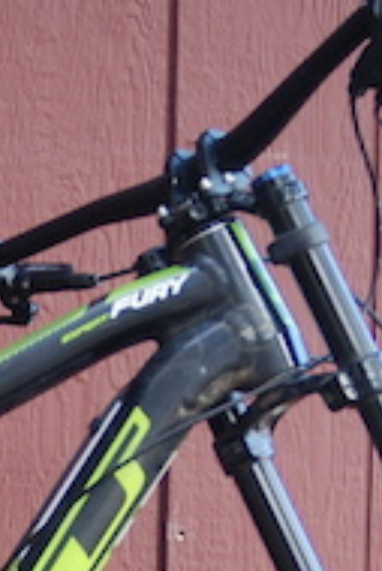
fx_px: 2812
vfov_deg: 11.5
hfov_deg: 7.7
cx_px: -111
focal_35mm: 177
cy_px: 607
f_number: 3.3
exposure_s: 1/50
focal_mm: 28
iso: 200
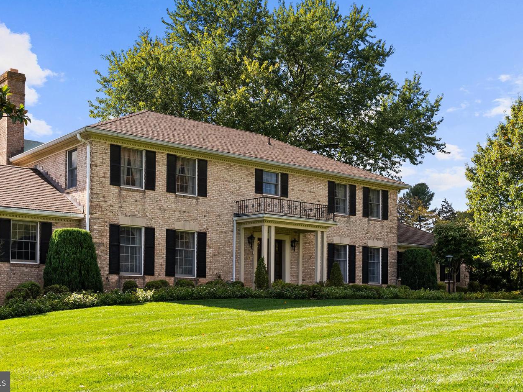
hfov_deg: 45.8
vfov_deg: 35.1
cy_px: 192
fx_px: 619
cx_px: 246
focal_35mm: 41
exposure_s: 1/160
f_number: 9
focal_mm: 37
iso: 200
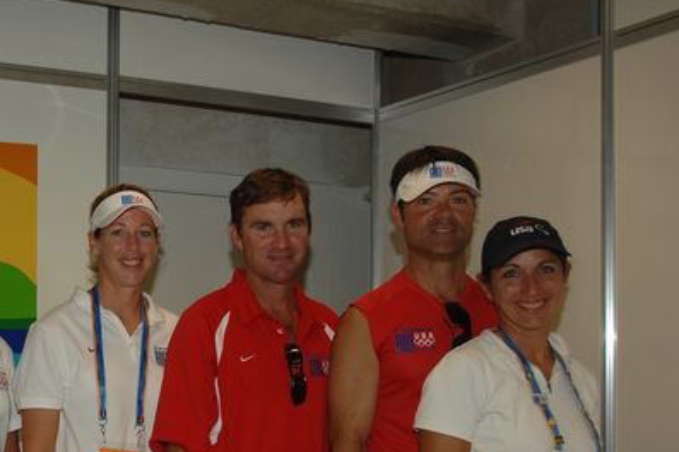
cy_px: 314
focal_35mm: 58
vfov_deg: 23.2
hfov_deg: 33.7
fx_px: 1093
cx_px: 162
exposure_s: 1/160
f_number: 3.8
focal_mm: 24
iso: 200
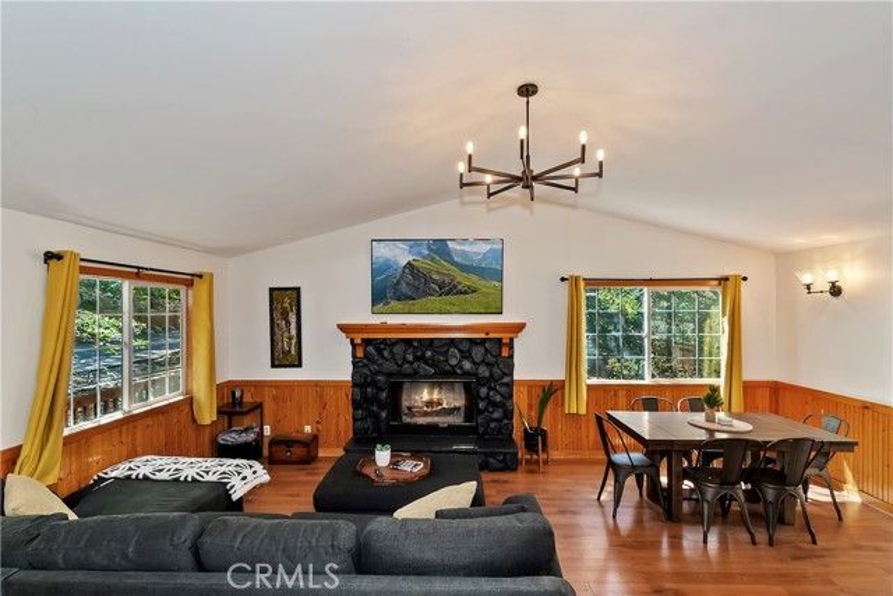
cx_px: 446
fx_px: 372
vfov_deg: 77.4
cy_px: 298
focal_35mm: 15
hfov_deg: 100.4
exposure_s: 1/30
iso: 320
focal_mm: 10
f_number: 8
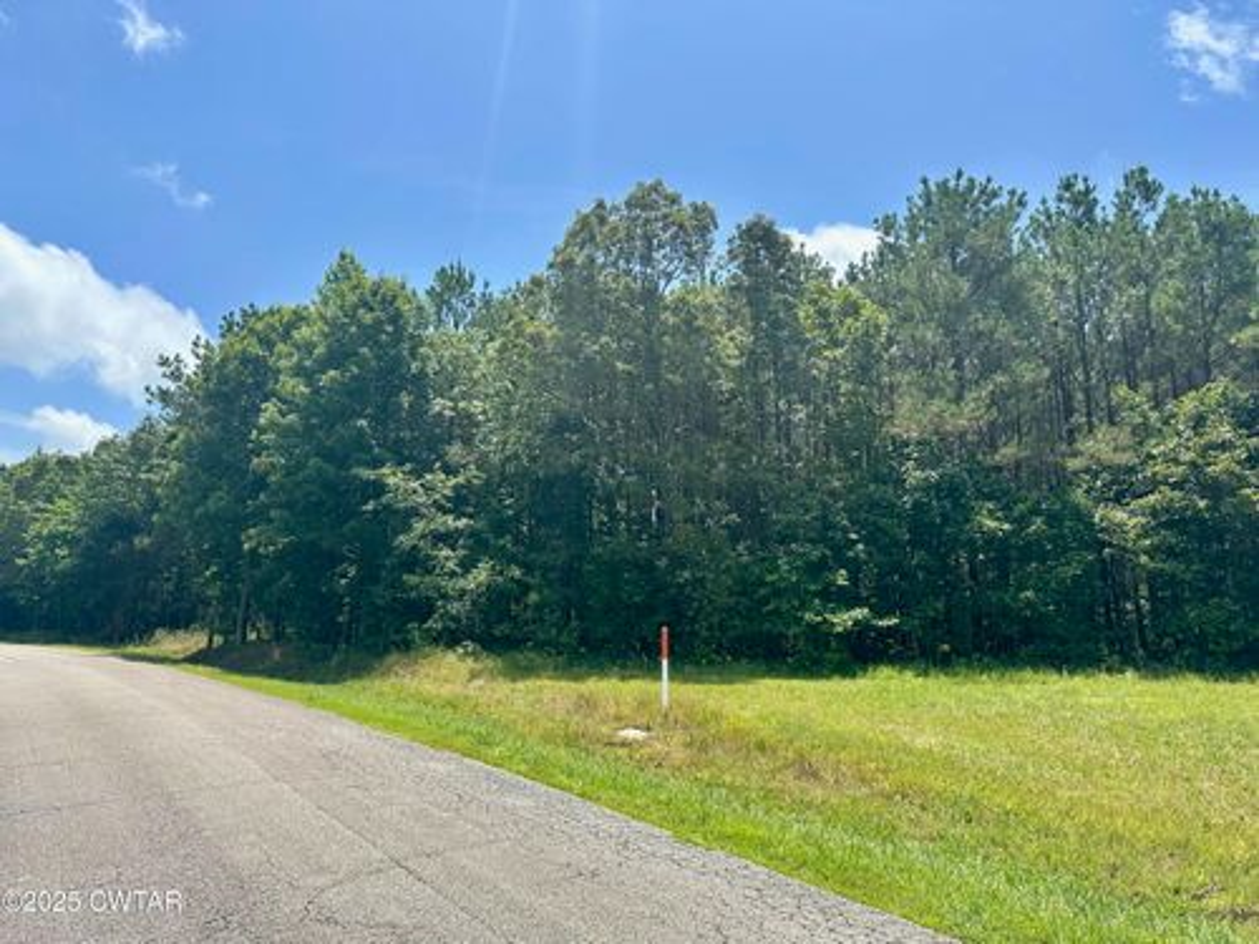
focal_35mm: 24
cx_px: 630
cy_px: 472
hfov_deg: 71.6
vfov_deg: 56.8
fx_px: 873
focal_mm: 6.86
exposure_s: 1/3247
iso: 80
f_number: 1.78
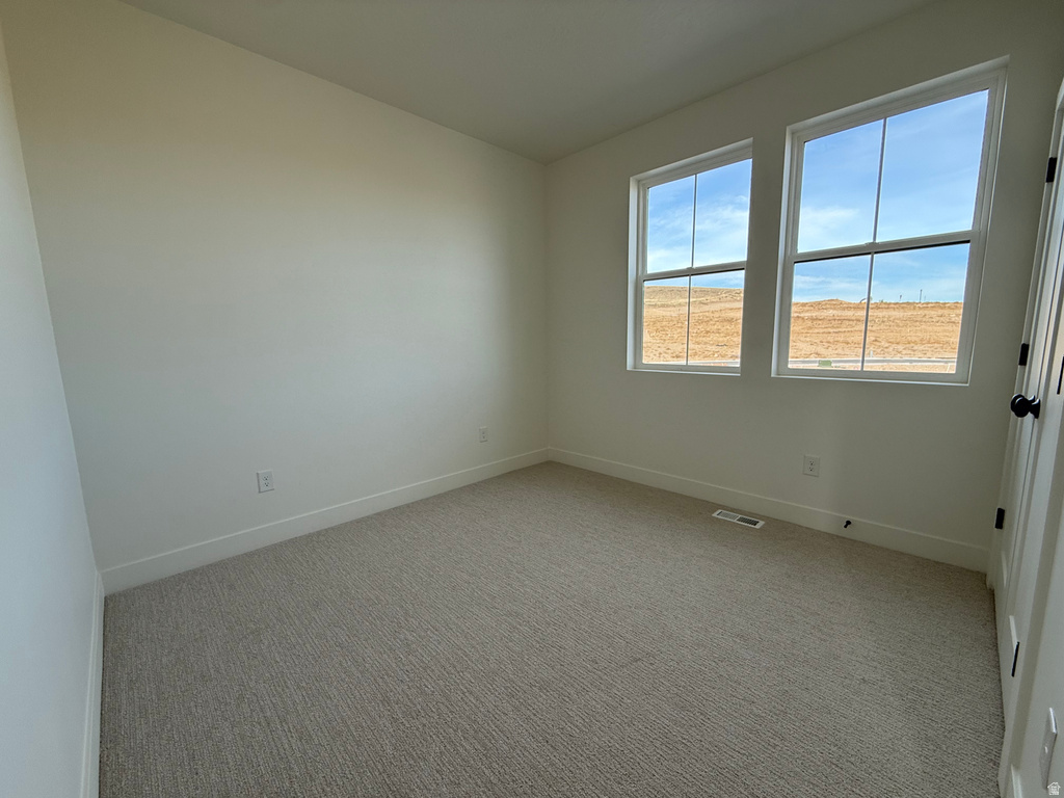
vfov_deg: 85.7
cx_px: 532
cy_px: 399
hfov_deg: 102.1
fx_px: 430
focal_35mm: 14
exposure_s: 1/148
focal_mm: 2.22
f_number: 2.2
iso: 64
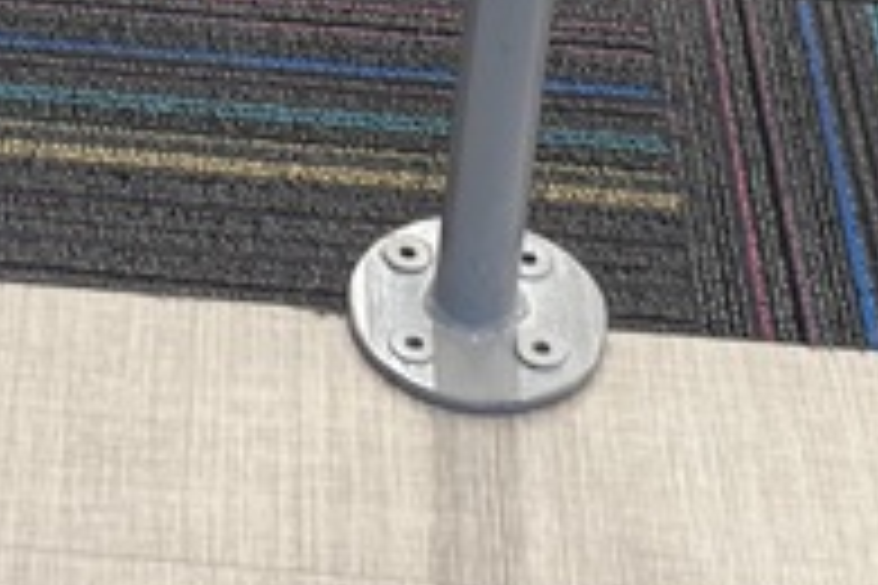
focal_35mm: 131
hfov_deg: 15.4
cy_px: -644
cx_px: 0
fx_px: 3195
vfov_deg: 9.6
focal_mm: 6.76
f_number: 1.78
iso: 250
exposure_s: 1/60
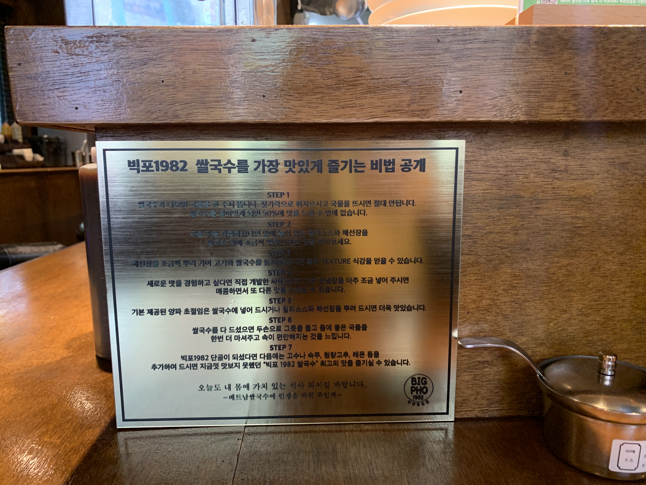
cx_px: 323
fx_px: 485
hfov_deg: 67.3
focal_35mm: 26
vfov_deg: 53.1
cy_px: 242
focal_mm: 4.25
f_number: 1.8
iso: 320
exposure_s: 1/60
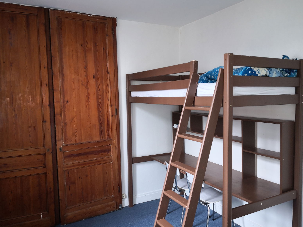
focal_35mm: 28
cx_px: 153
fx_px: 245
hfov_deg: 63.4
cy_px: 113
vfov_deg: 49.7
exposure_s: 1/50
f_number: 1.6
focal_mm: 3.95
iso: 160
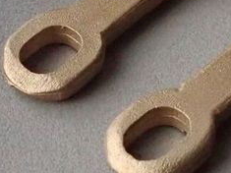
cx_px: -50
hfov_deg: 14.6
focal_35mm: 131
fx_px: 874
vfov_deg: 10.9
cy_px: -78
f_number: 3.2
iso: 640
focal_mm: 5.5
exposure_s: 1/800
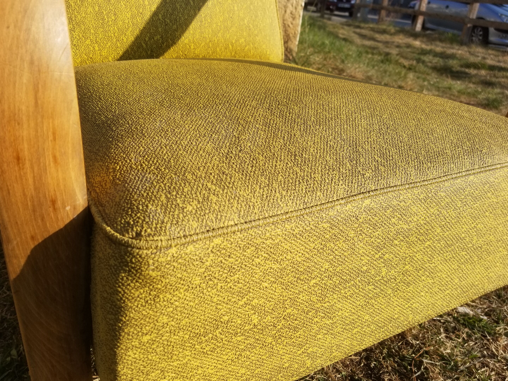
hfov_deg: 67.3
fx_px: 382
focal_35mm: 26
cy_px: 190
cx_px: 254
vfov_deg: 53.1
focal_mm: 4.25
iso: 50
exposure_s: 1/2024
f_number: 1.7
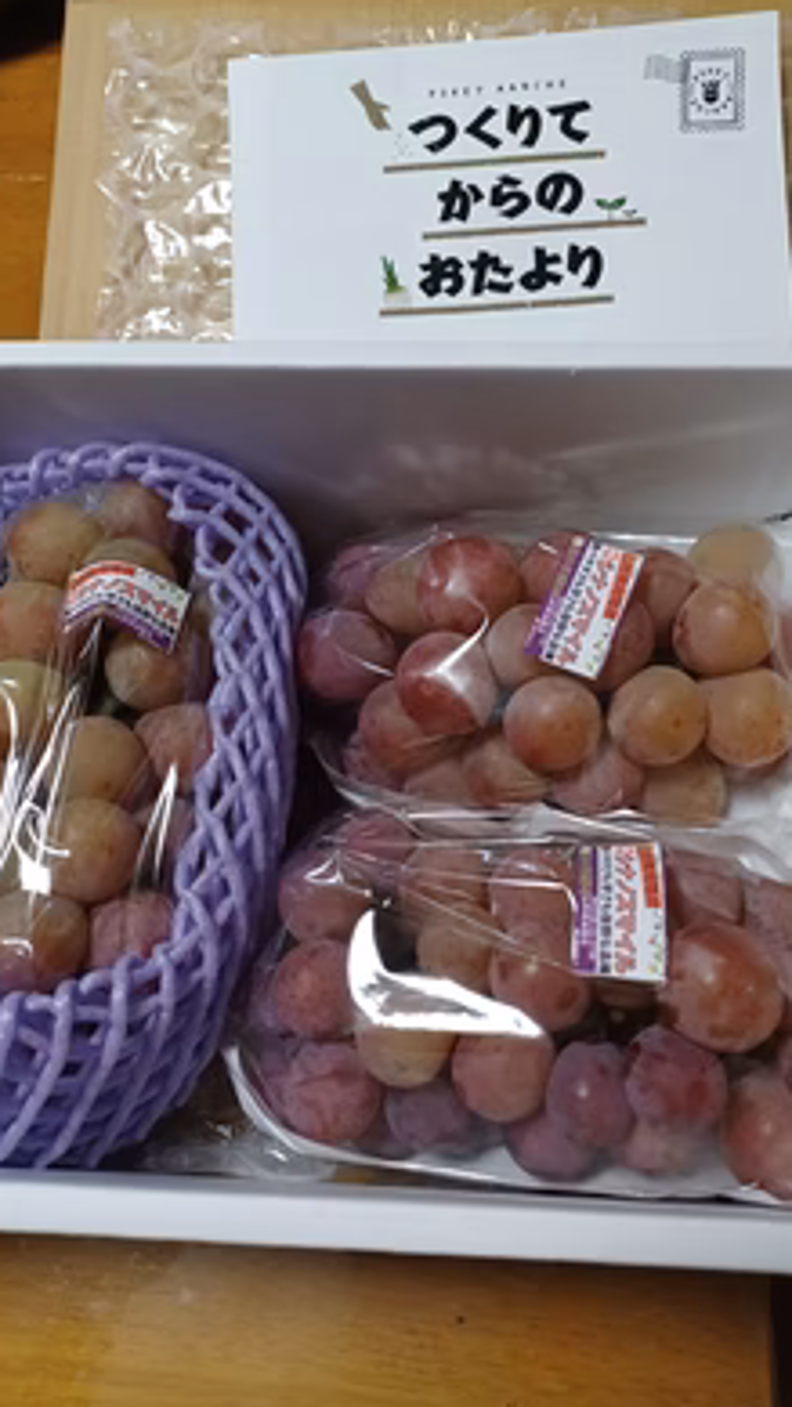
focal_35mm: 28
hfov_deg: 41.5
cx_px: 416
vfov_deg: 67.9
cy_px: 705
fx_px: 1045
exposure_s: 1/30
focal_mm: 4.6
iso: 320
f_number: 1.8
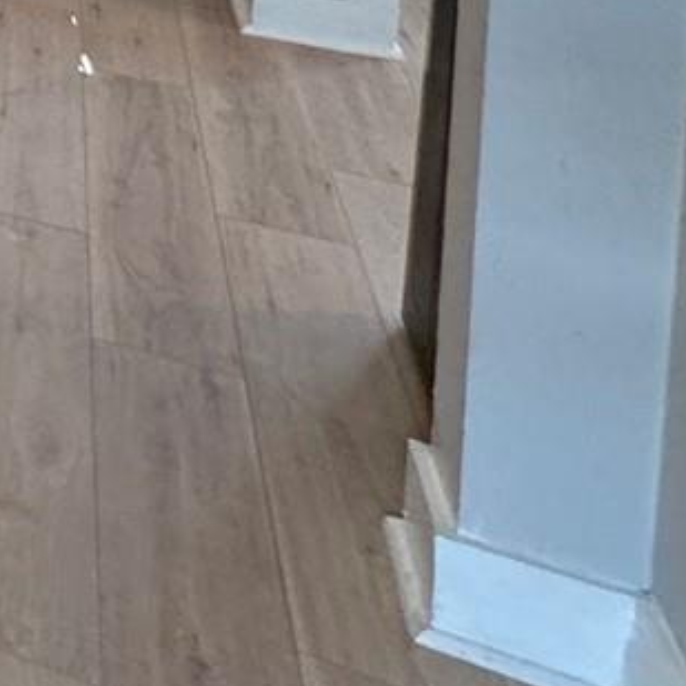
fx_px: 1435
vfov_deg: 20.9
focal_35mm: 64
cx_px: -1052
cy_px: -453
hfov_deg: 14.2
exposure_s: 1/60
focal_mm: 2.22
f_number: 2.2
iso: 200
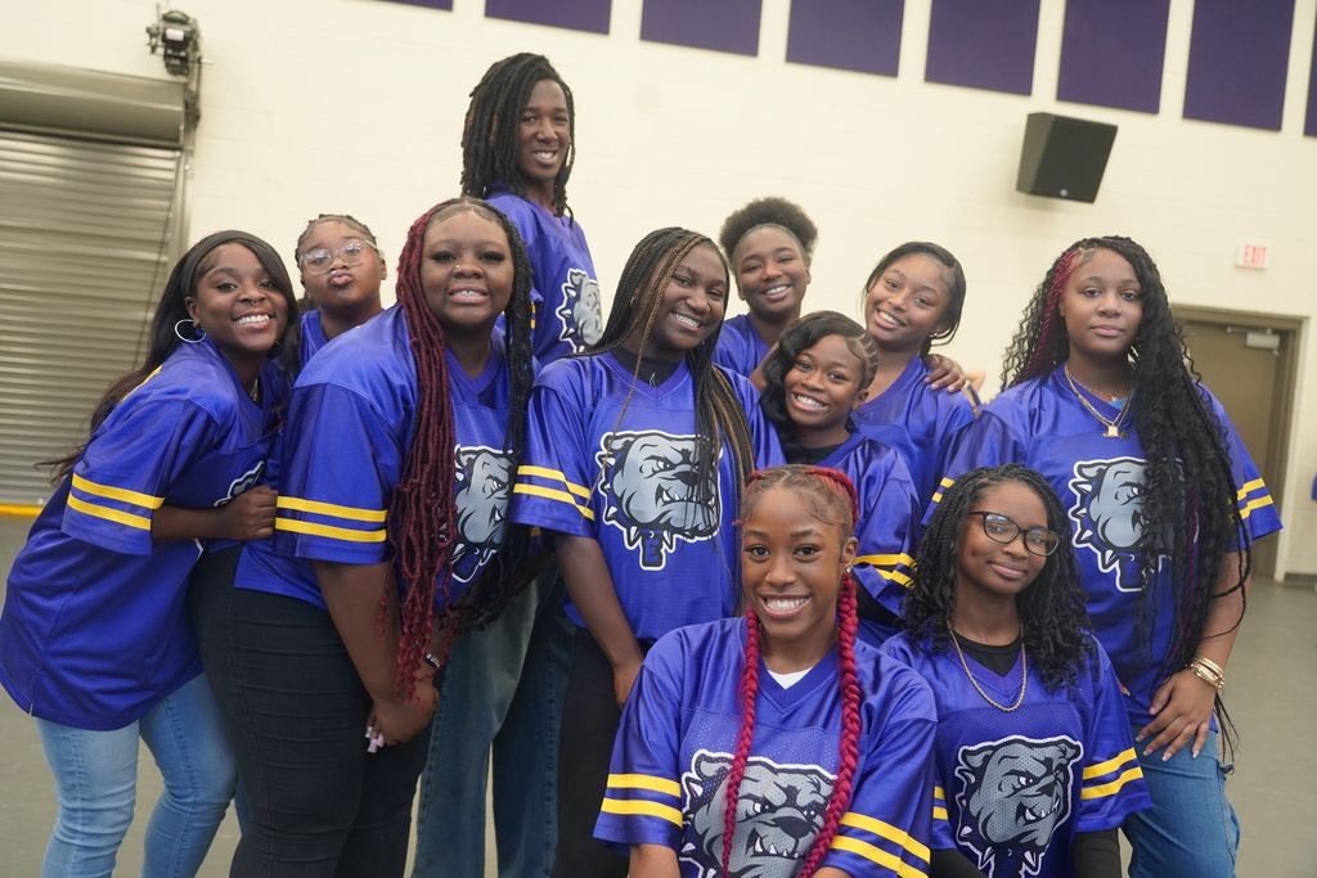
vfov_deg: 38.9
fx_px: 1244
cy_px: 439
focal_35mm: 34
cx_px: 658
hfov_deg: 55.8
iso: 2500
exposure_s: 1/160
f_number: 4
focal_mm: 34
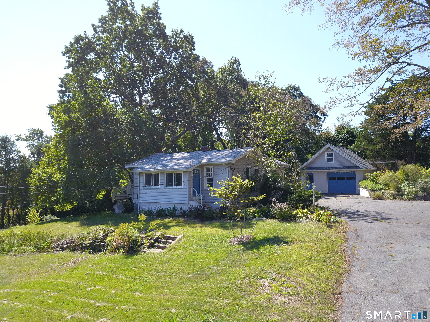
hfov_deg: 67.3
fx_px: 323
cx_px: 215
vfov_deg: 53.1
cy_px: 161
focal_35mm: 26
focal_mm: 4.7
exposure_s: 1/464
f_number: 2.2
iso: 100
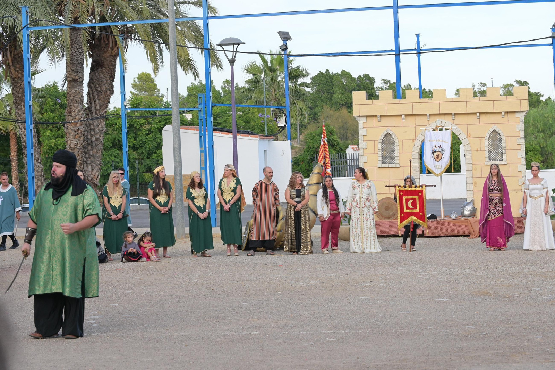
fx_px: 1325
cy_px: 185
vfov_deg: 15.9
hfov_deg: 23.7
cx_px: 278
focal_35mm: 86
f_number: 7.1
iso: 800
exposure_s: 1/500
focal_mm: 86
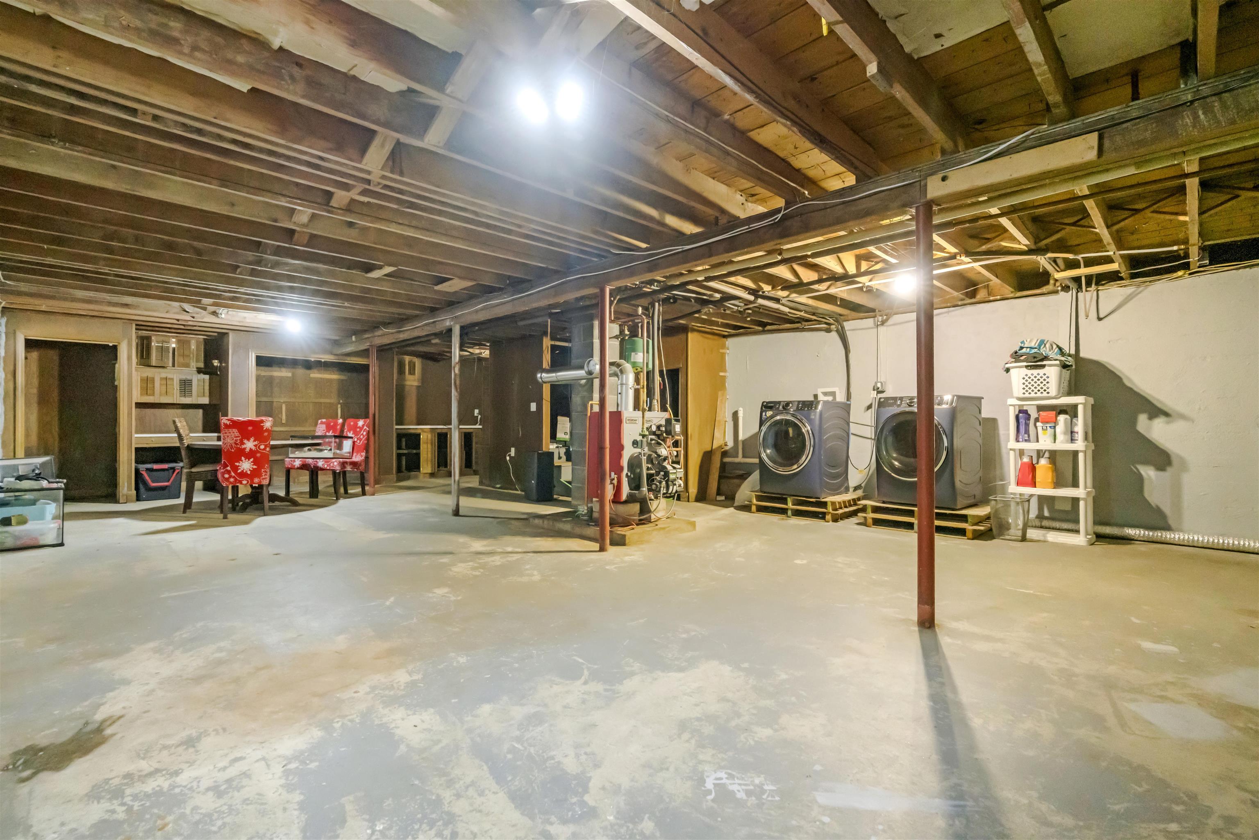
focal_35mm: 16
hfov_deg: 96.7
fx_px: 560
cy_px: 420
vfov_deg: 73.8
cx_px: 630
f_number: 8
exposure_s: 1/200
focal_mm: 16
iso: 10000
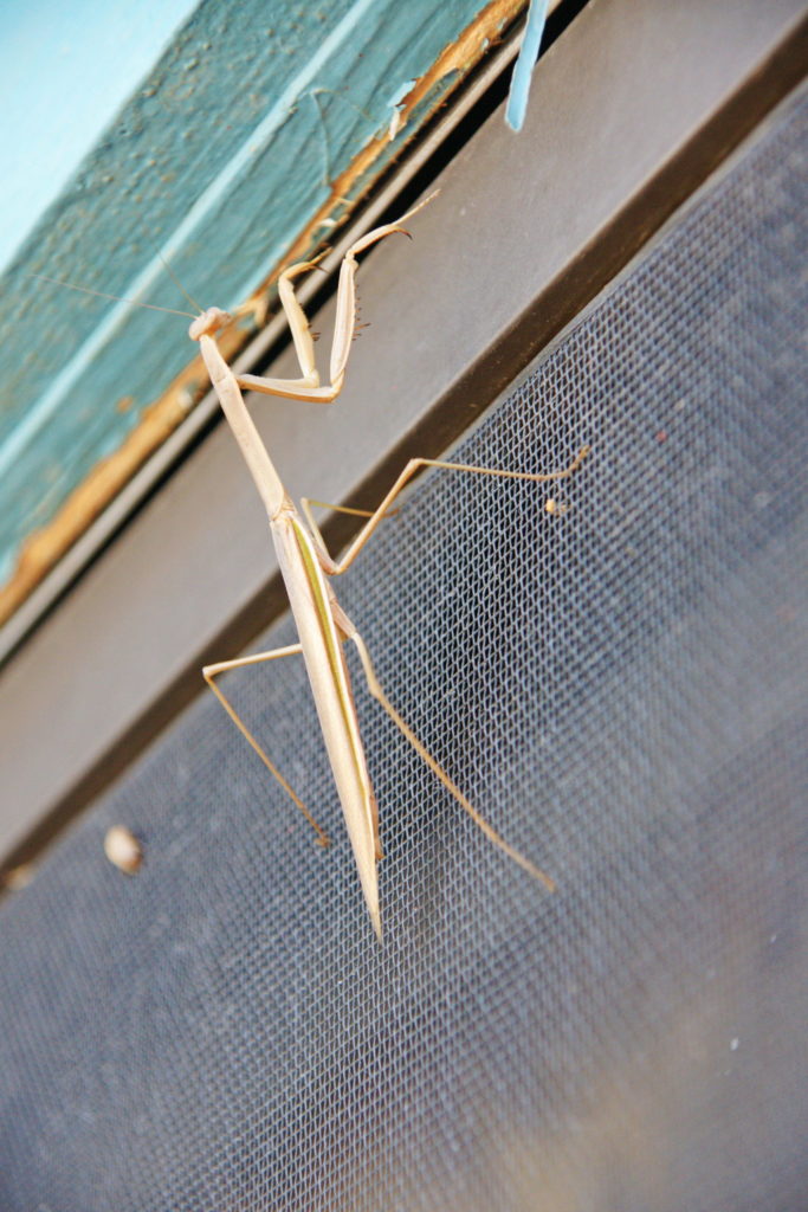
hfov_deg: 12.2
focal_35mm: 112
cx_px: 404
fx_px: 3786
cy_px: 606
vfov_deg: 18.2
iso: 500
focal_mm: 75
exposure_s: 1/125
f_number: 5.6
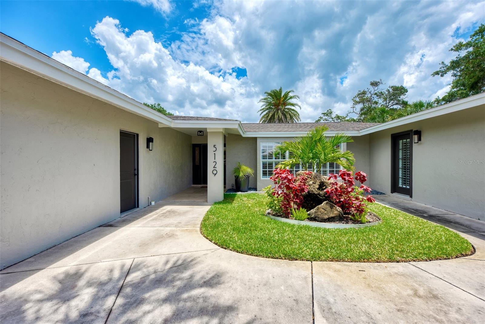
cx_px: 242
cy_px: 162
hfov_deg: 93.3
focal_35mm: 17
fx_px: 229
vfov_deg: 70.5
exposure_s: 1/200
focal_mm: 17
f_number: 7.1
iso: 160
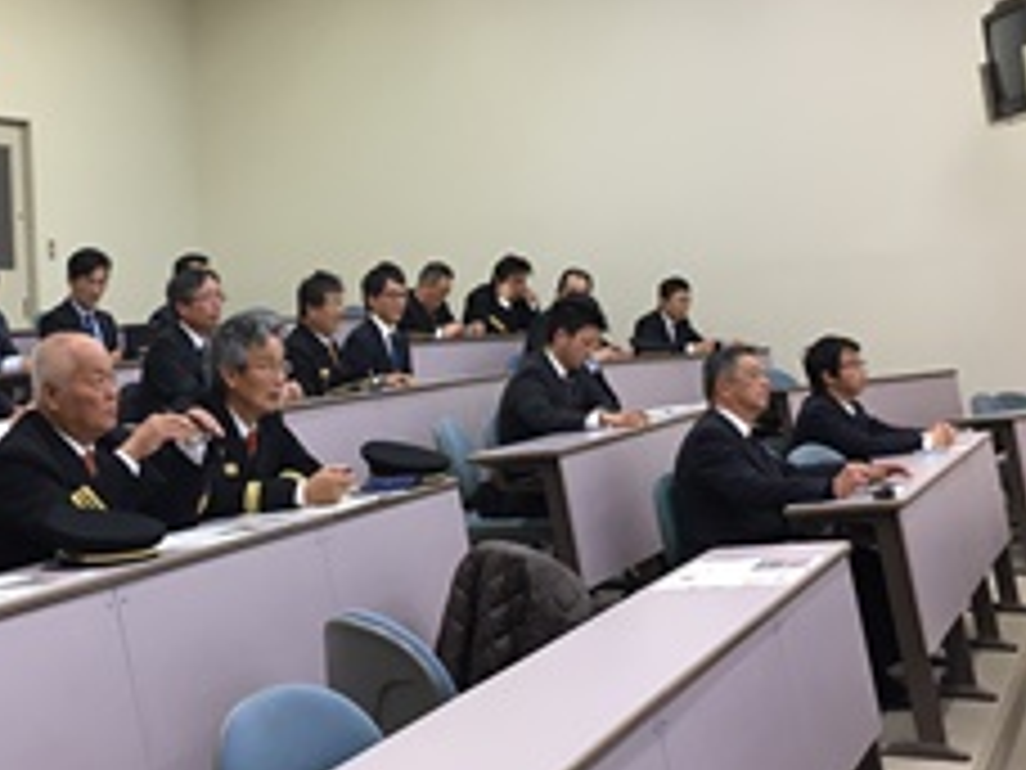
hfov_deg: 33.0
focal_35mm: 57
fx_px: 1689
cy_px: 423
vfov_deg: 25.6
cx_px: 238
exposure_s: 1/30
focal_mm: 4.15
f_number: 2.2
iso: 50
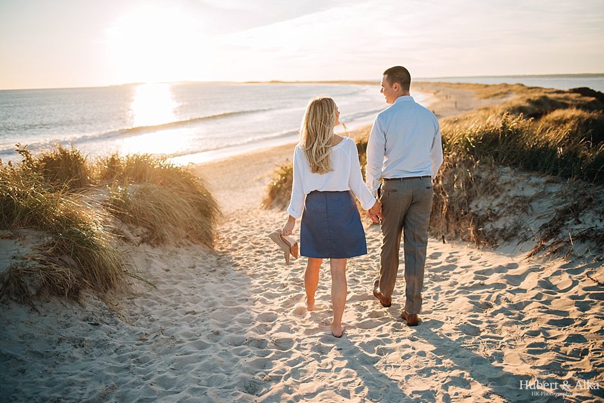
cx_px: 302
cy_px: 202
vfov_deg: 37.9
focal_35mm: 35
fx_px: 587
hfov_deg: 54.4
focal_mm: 35
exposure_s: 1/4000
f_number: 1.8
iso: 400
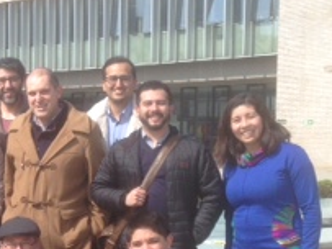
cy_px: 185
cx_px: -20
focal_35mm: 104
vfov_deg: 14.2
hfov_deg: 18.3
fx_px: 997
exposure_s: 1/1178
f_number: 2.4
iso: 50
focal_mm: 4.12
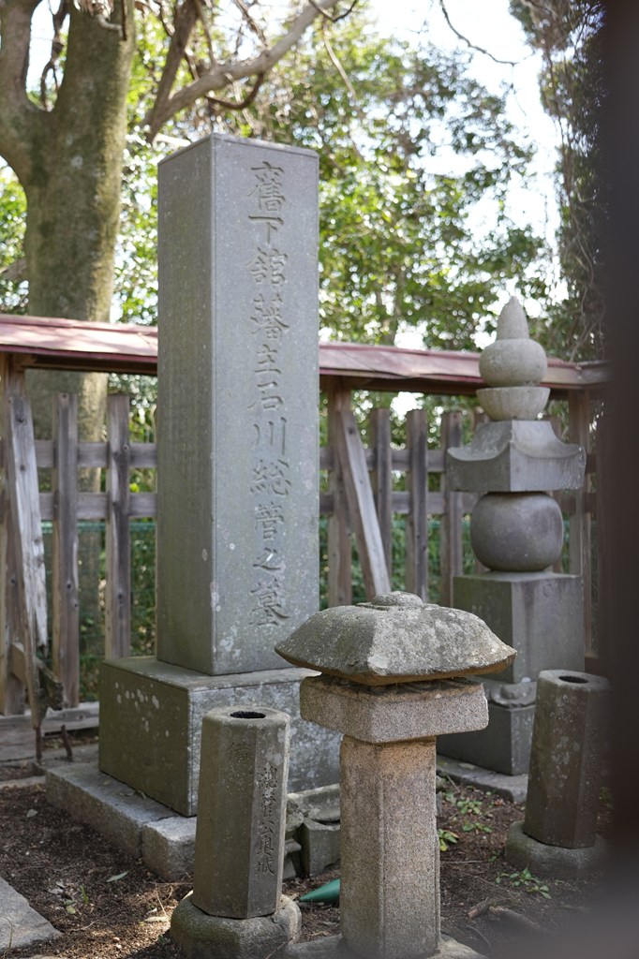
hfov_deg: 32.6
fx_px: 1092
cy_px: 480
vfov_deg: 47.4
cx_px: 320
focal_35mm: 41
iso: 250
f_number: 4
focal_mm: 41
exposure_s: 1/160
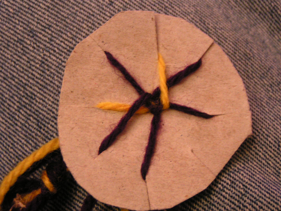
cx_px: 140
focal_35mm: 63
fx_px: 511
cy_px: 106
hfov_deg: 30.7
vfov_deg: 23.3
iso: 200
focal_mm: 9.7
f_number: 3.2
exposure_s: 1/5
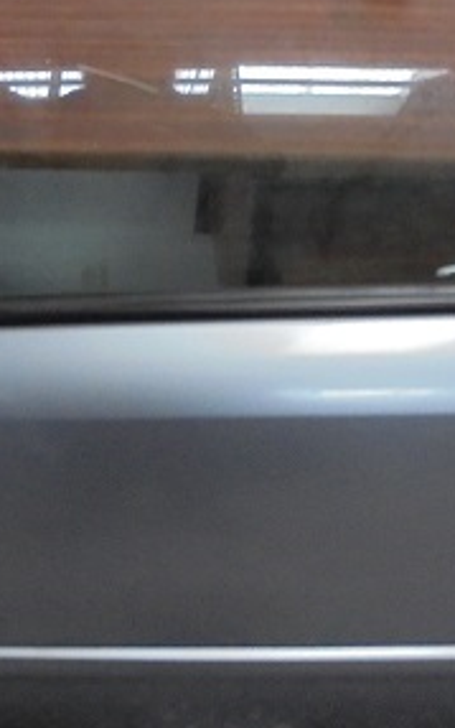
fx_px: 1090
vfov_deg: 36.9
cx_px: 95
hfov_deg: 23.3
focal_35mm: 55
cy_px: 341
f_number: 3.5
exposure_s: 1/5
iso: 400
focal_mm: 4.6
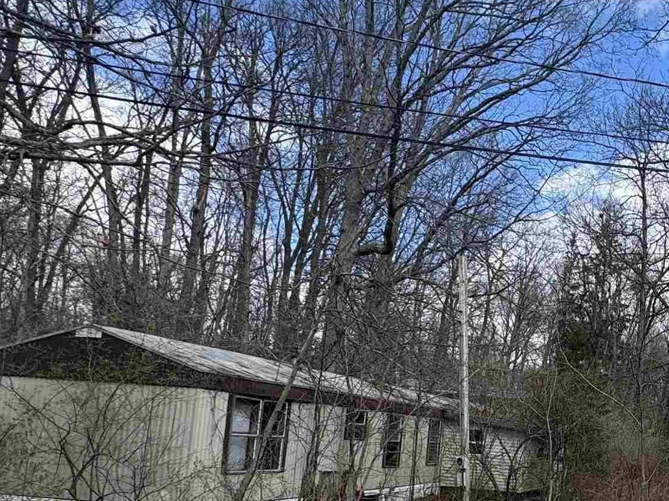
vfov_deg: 36.5
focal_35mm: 38
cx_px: 658
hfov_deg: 42.7
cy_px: 398
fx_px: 734
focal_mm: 2.22
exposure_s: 1/720
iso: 40
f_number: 2.2
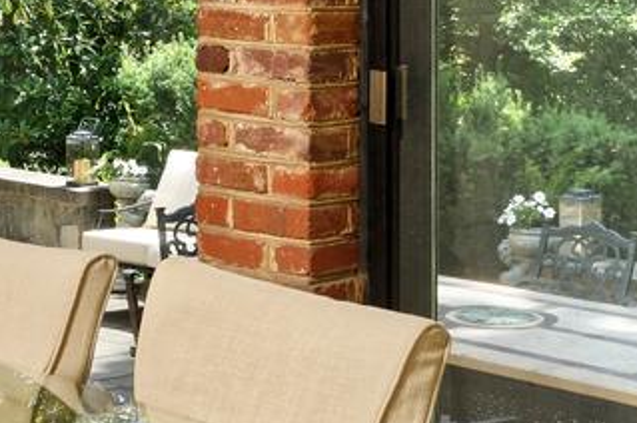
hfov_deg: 22.6
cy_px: -18
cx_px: 413
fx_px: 1591
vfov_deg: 14.9
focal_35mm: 90
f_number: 16
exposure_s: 1/15
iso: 250
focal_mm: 14
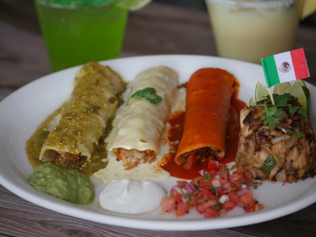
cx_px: 158
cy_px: 118
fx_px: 1826
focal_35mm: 200
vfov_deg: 7.4
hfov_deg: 9.9
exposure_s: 1/160
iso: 640
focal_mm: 100
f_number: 2.8
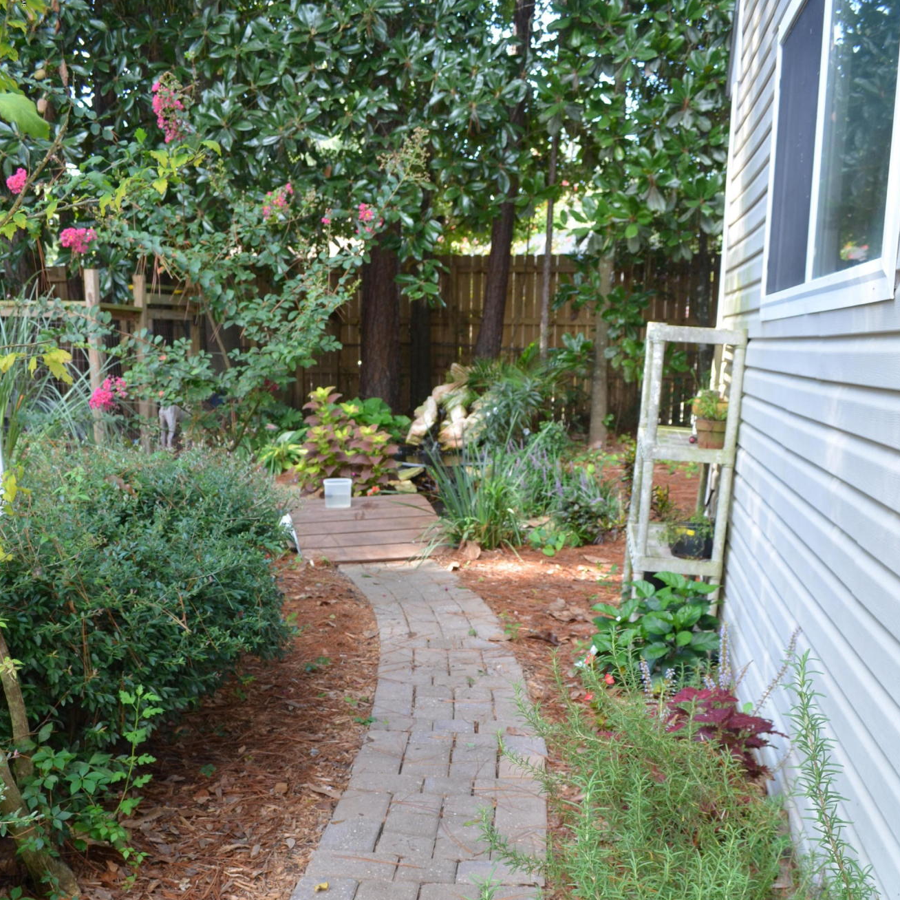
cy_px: 659
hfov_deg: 47.2
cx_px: 451
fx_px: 1030
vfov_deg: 45.8
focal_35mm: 35
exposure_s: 1/60
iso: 250
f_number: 5.6
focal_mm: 18
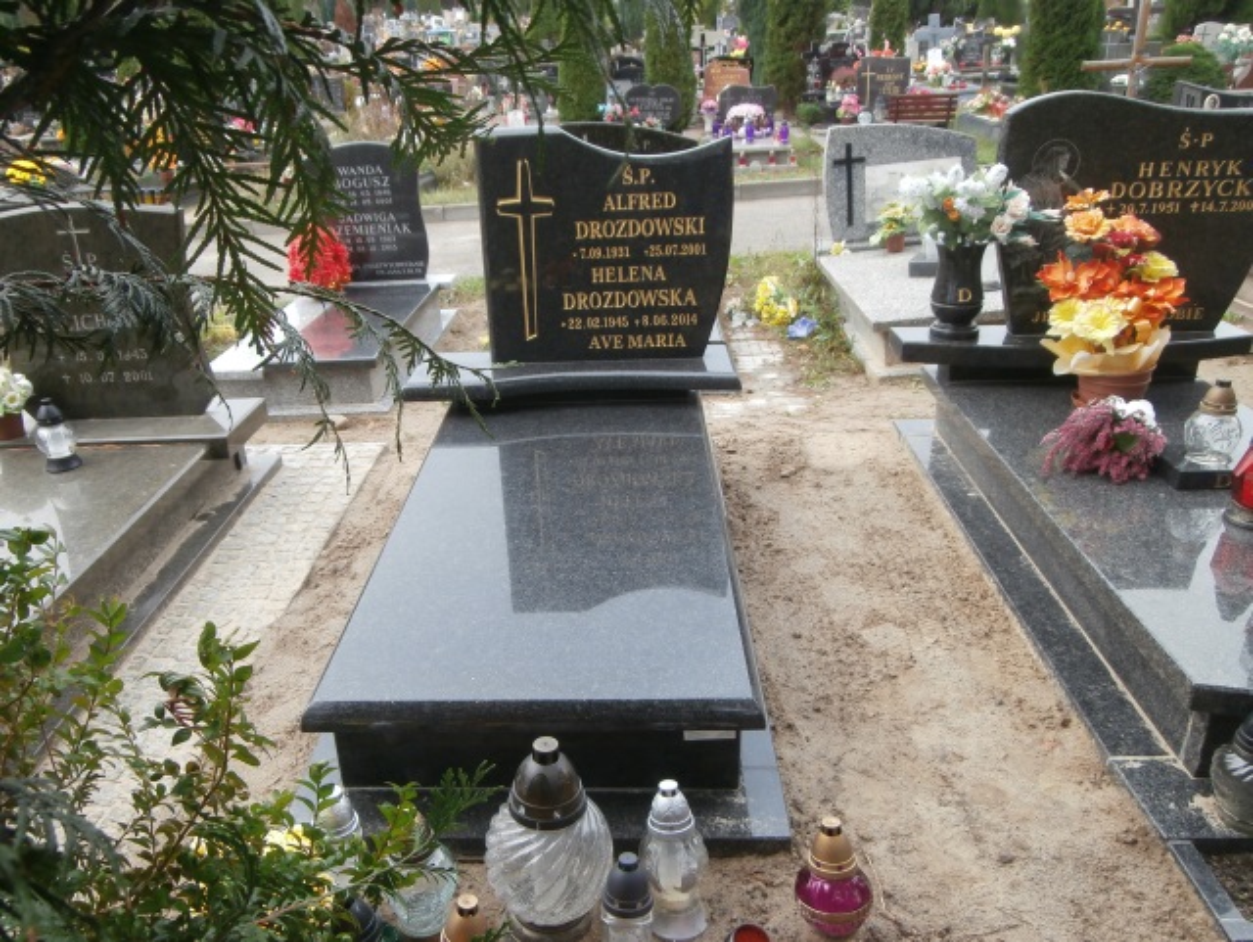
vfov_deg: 54.9
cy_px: 471
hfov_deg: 69.4
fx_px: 906
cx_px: 626
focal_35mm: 25
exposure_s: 1/100
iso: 100
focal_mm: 4.43
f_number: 3.2
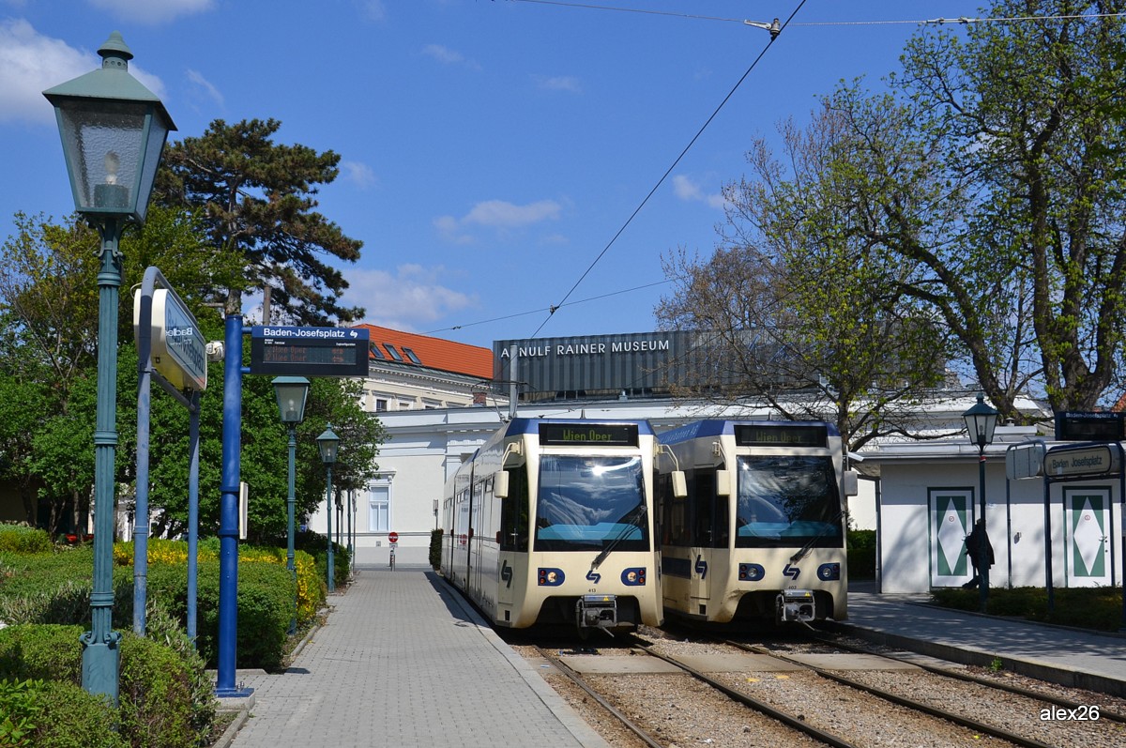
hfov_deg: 53.2
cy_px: 374
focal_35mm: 36
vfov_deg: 36.8
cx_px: 563
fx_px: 1125
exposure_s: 1/320
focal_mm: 24
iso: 100
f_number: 9
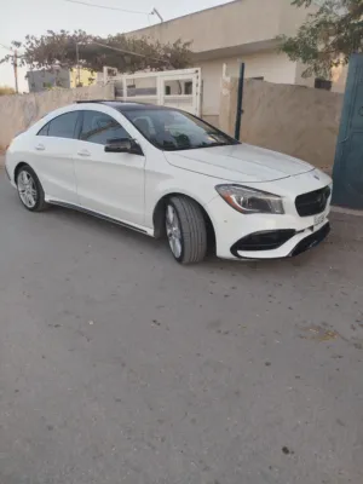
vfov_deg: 71.6
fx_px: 336
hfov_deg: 56.8
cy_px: 242
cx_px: 182
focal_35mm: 24
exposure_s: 1/168
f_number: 1.7
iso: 50
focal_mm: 5.31
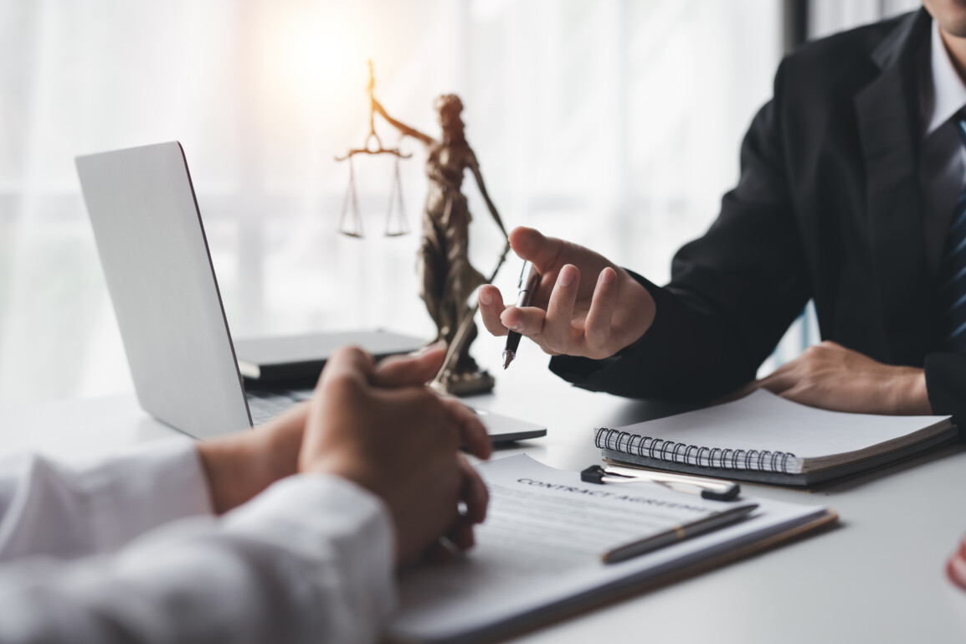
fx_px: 1395
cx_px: 488
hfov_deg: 38.2
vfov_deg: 26.0
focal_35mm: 52
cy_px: 323
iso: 250
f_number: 2.8
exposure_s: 1/160
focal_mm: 50
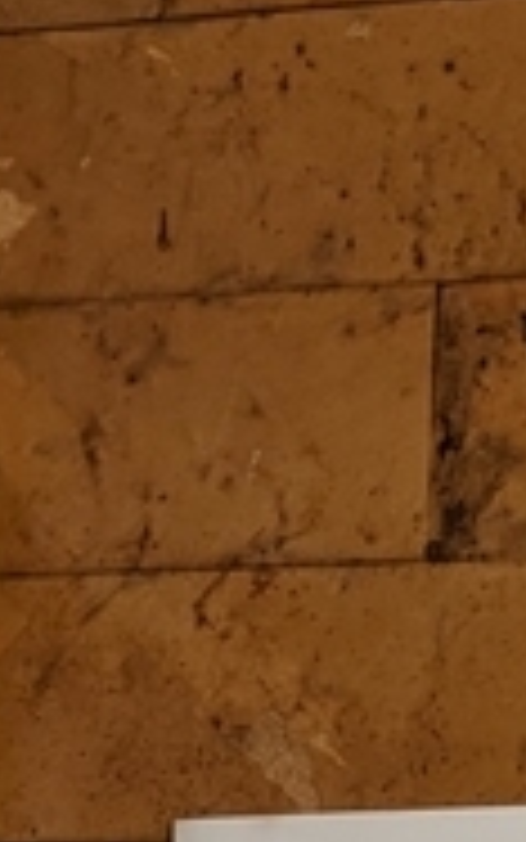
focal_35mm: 184
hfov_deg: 7.1
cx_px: -166
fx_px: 4217
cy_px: 1589
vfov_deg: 10.6
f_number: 1.8
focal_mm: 4.44
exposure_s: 1/24
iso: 94
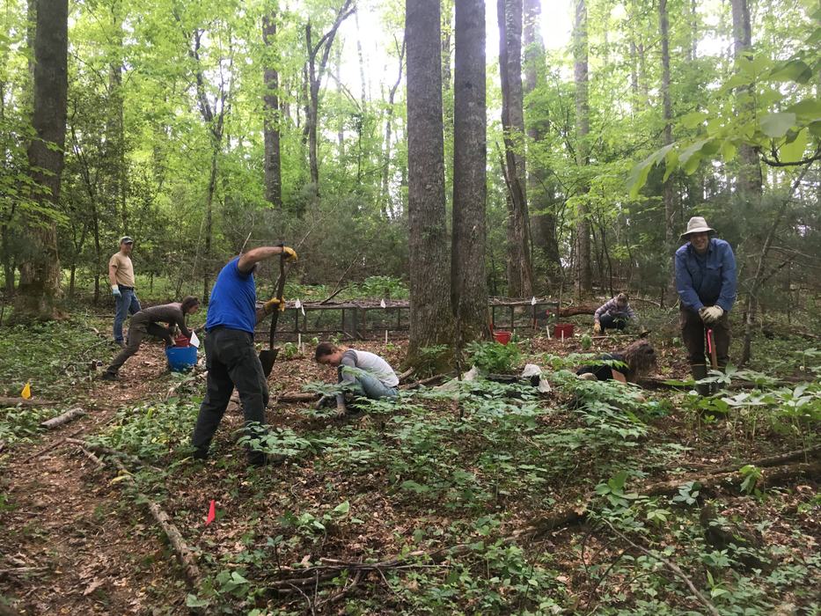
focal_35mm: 29
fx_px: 688
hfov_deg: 61.7
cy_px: 308
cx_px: 410
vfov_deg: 48.2
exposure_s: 1/30
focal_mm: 4.15
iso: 32
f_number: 2.2
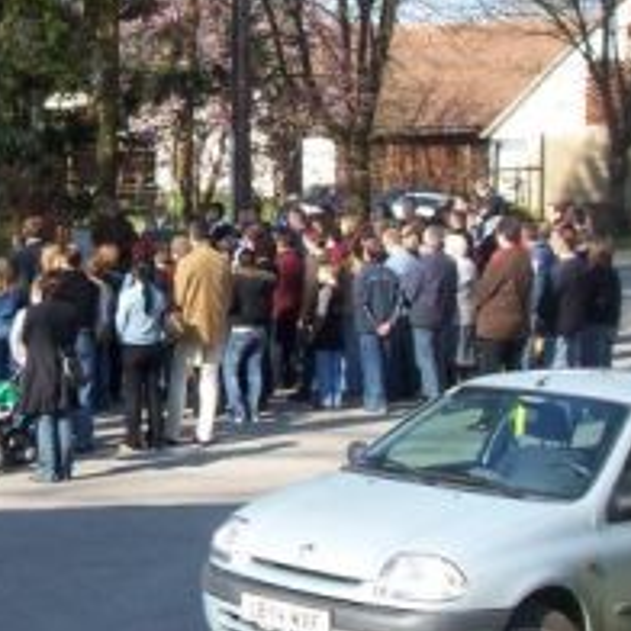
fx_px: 1939
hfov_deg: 17.9
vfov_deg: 18.4
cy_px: 203
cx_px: -40
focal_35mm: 94
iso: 64
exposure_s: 1/200
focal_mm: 6.4
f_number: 3.9
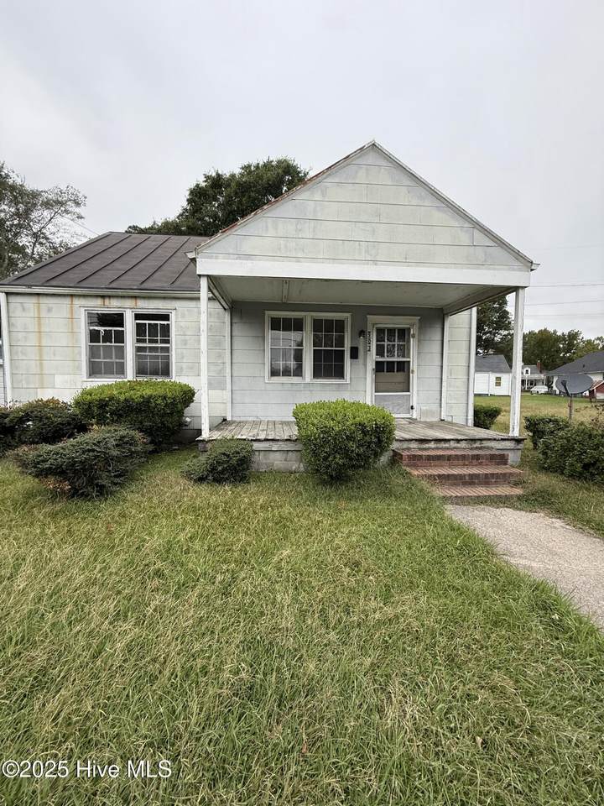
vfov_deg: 102.1
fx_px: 326
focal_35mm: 14
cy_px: 403
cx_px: 302
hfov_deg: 85.7
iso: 64
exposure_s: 1/270
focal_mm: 2.22
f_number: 2.2
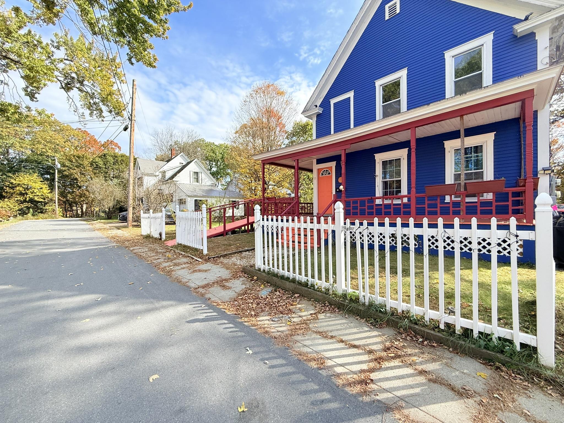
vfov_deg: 85.7
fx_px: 228
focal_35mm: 14
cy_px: 212
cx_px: 282
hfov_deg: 102.1
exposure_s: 1/864
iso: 64
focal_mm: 2.22
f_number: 2.2
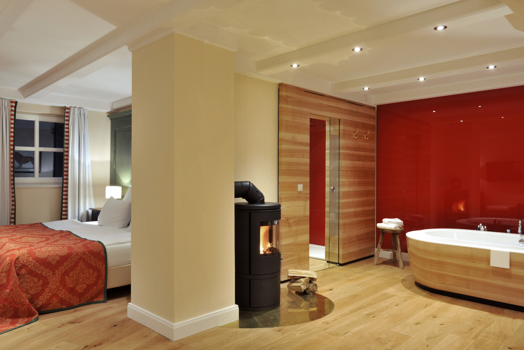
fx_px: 378
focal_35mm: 26
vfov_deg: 49.6
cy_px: 175
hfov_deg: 69.4
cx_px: 262
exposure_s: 1.6
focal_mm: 26
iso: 400
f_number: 20
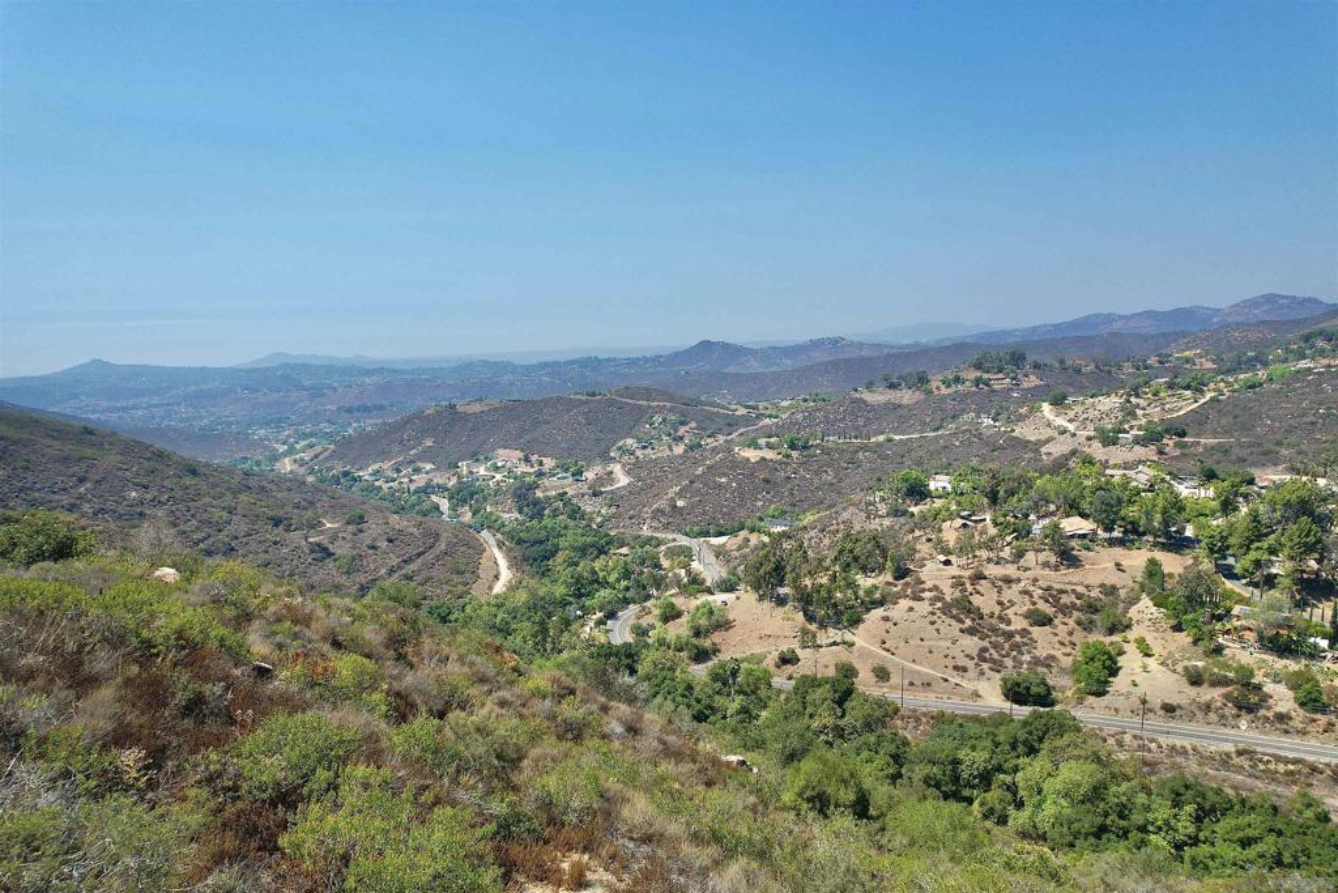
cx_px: 669
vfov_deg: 57.2
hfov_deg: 78.6
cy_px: 446
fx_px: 818
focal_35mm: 22
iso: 100
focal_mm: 8.38
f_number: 2.8
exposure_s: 1/2000
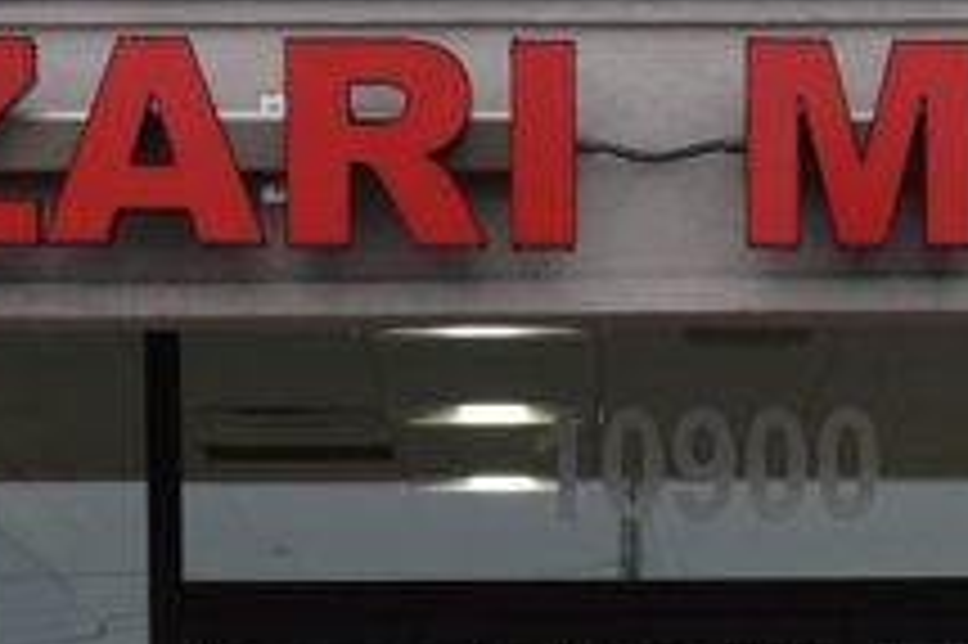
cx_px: 941
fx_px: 6153
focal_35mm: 229
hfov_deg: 8.9
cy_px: 1130
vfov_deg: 5.9
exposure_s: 1/125
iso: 400
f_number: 9
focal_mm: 32
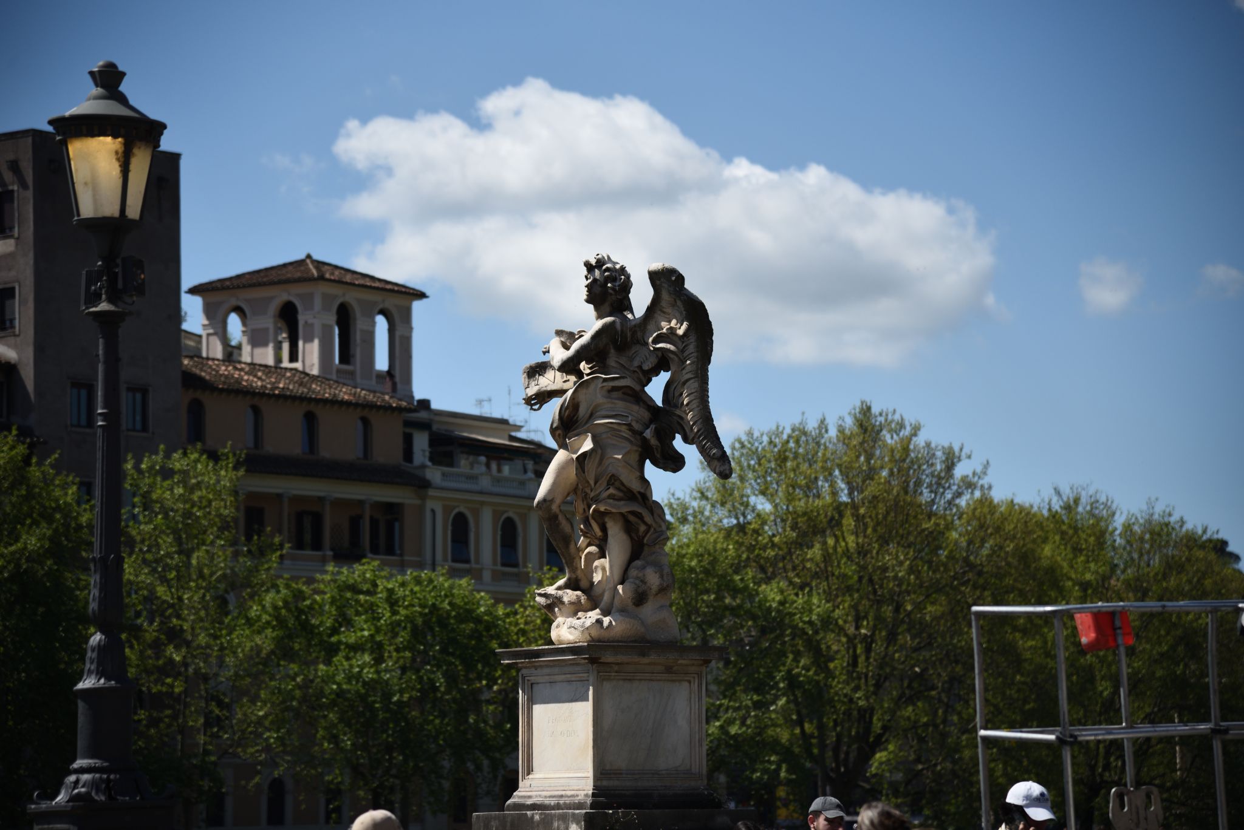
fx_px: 4148
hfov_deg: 17.1
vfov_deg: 11.4
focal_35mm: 120
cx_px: 622
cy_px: 415
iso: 160
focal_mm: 120
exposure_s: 1/2000
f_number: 4
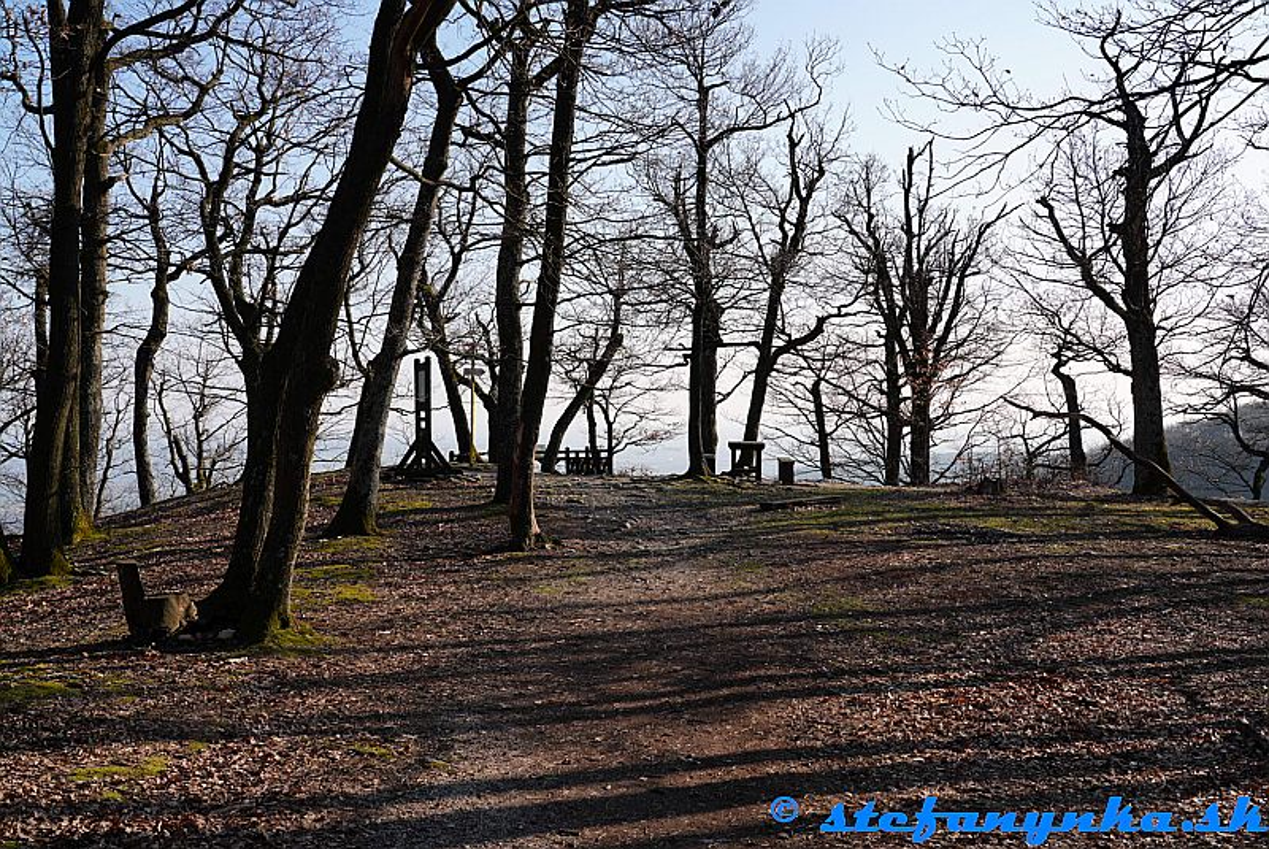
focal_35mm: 34
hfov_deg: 55.8
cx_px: 634
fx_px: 1200
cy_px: 424
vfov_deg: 39.0
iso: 100
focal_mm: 34
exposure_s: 1/80
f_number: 8
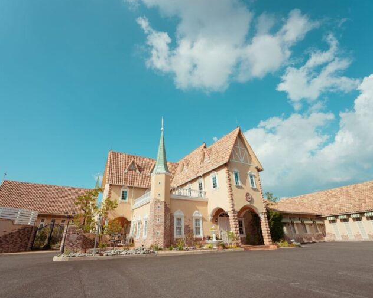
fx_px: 177
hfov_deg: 93.1
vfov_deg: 80.4
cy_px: 148
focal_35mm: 16
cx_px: 179
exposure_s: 1/80
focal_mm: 14
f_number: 13
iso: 100
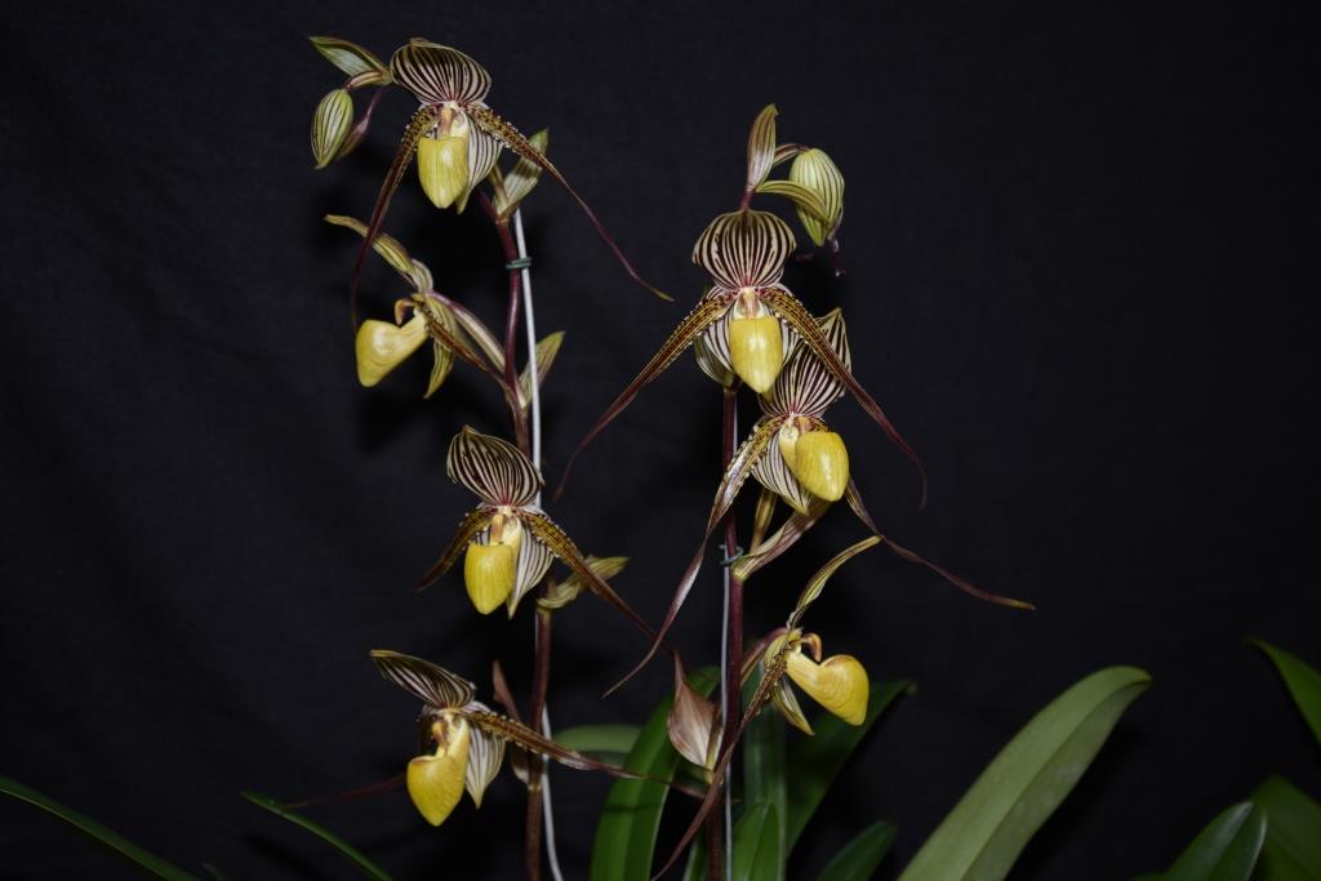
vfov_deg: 26.0
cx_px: 660
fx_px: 1908
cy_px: 440
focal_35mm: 52
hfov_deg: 38.2
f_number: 5
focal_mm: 52
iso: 200
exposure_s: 1/60
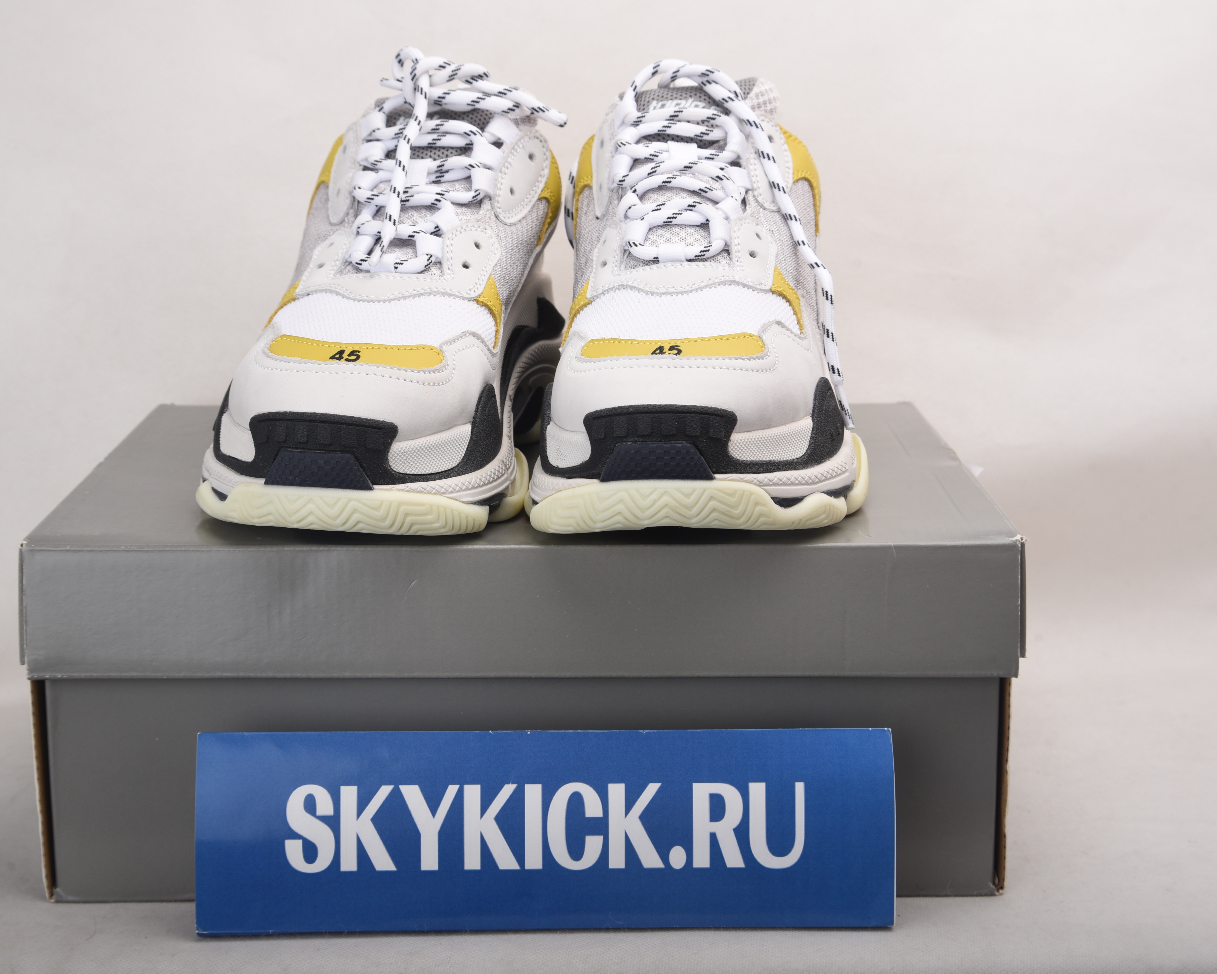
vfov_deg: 19.4
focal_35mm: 79
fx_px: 2845
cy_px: 487
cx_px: 546
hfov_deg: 24.1
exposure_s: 1/200
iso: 100
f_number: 9
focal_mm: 70
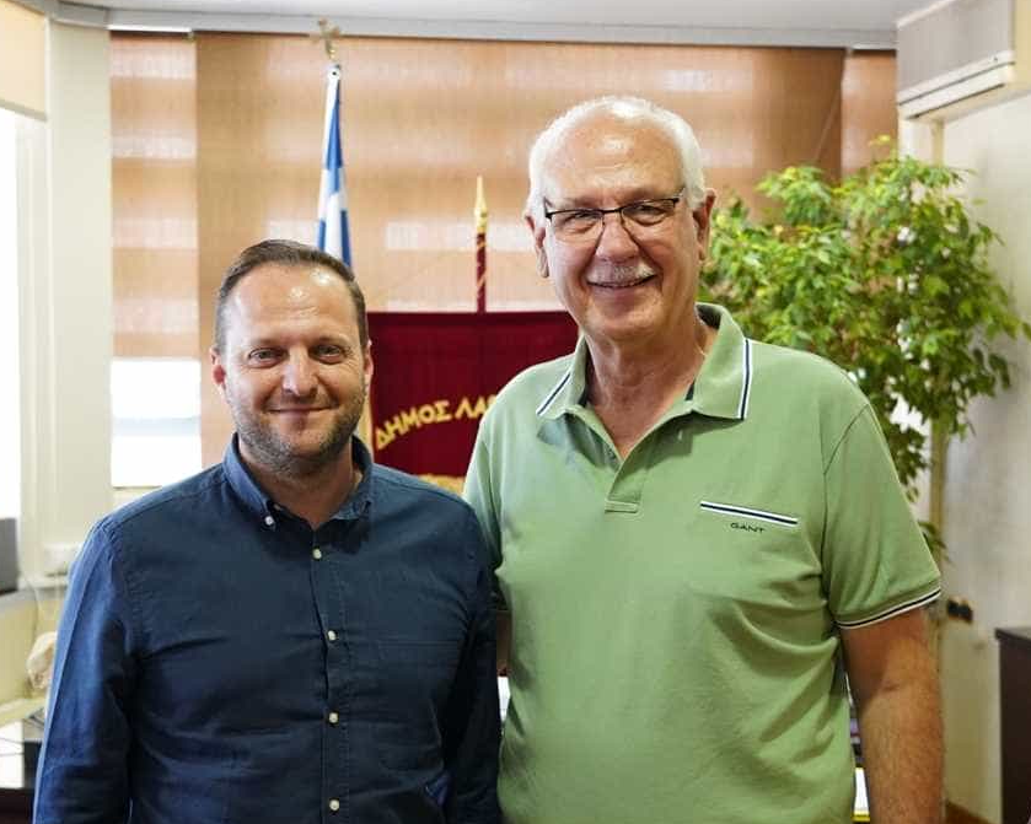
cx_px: 437
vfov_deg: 27.6
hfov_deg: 34.1
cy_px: 411
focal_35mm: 55
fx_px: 1678
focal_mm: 32
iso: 4000
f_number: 4
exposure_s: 1/200
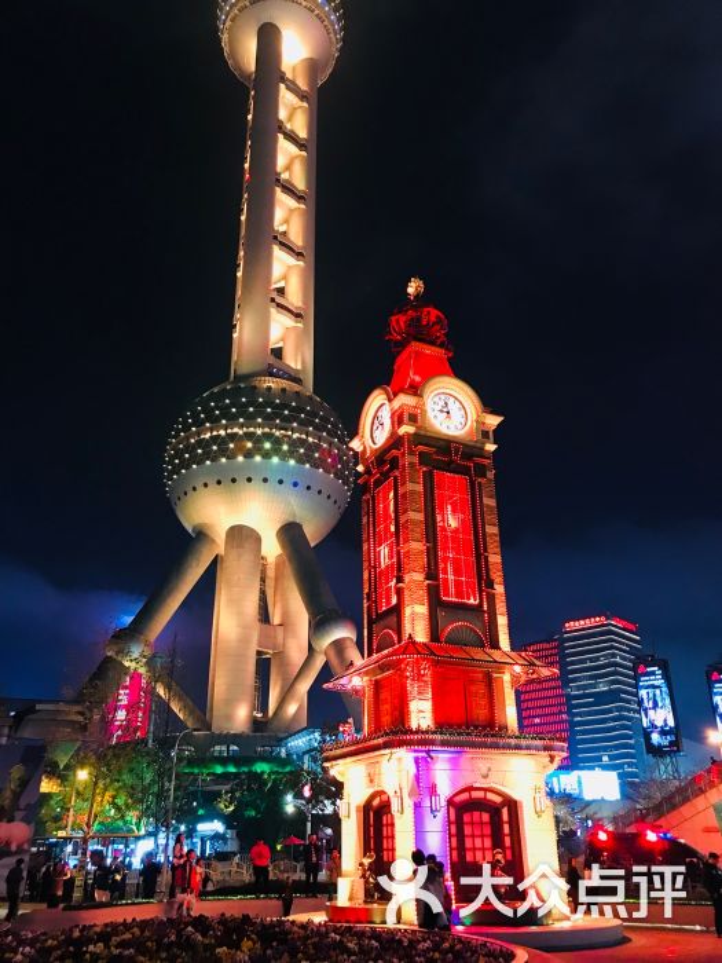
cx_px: 361
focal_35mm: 28
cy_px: 482
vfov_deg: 63.4
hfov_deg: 49.7
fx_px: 779
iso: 80
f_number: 1.8
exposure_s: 1/8
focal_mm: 3.99
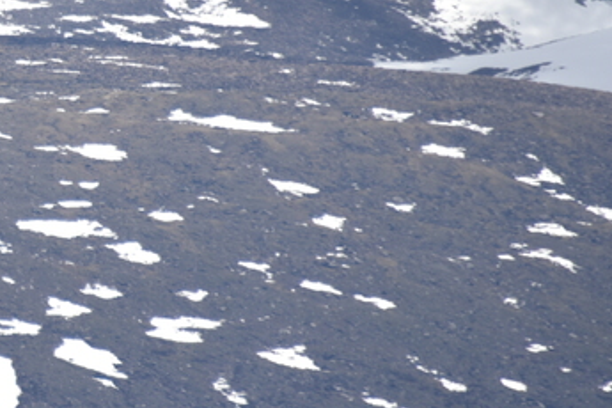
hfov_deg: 1.8
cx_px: -305
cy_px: 7
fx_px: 18937
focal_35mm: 1114
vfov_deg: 1.2
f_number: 7.1
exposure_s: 1/640
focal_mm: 300
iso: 100
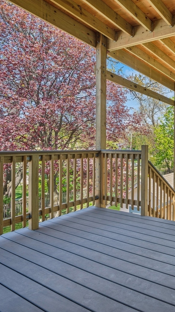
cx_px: 184
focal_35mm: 23
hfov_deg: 41.4
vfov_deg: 78.7
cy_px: 150
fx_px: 190
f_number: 9.5
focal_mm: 14
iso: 200
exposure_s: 1/60
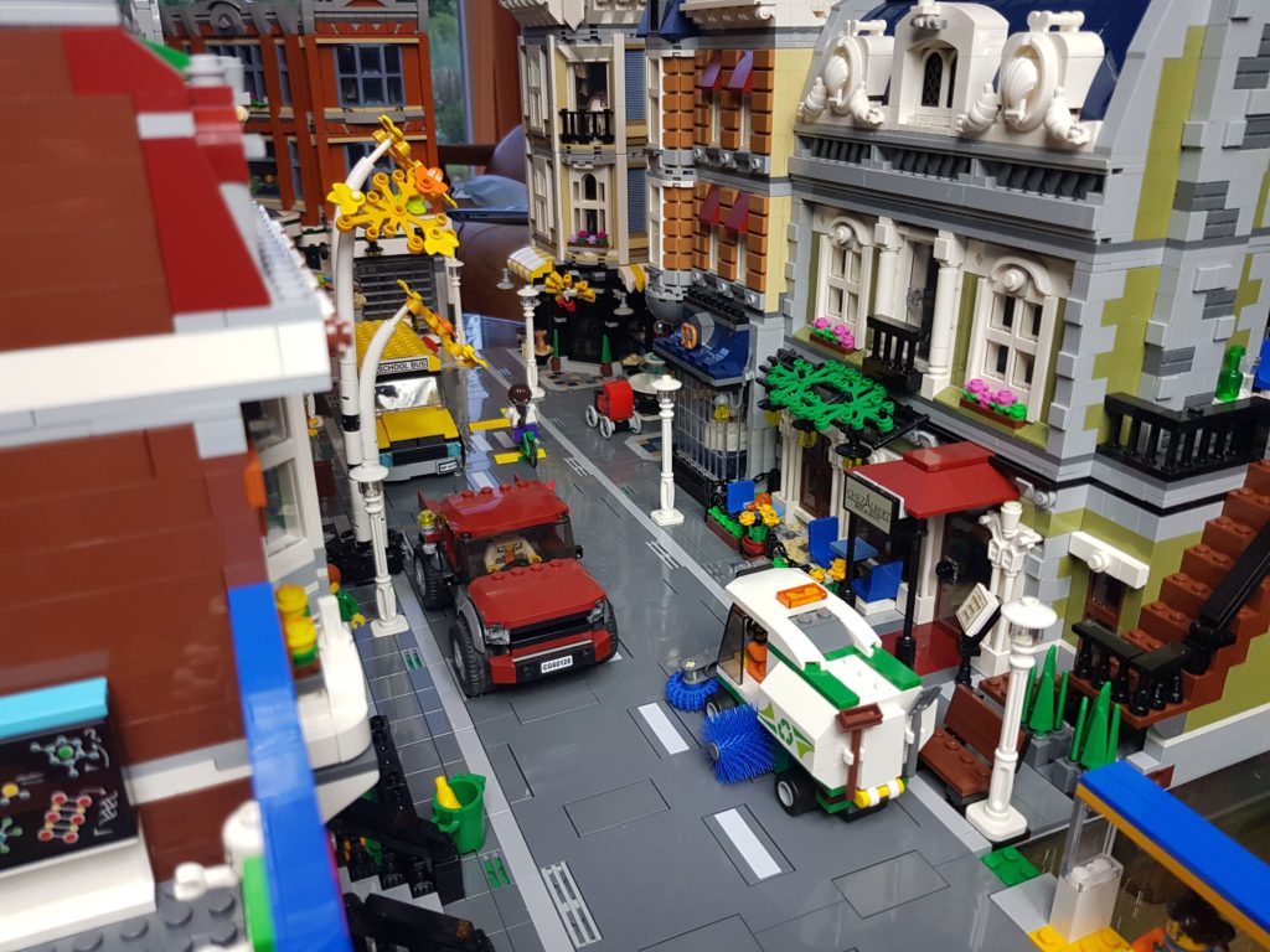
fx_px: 954
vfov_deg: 53.1
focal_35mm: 26
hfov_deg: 67.3
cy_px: 476
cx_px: 635
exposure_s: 1/50
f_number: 1.7
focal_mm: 4.3
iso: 125
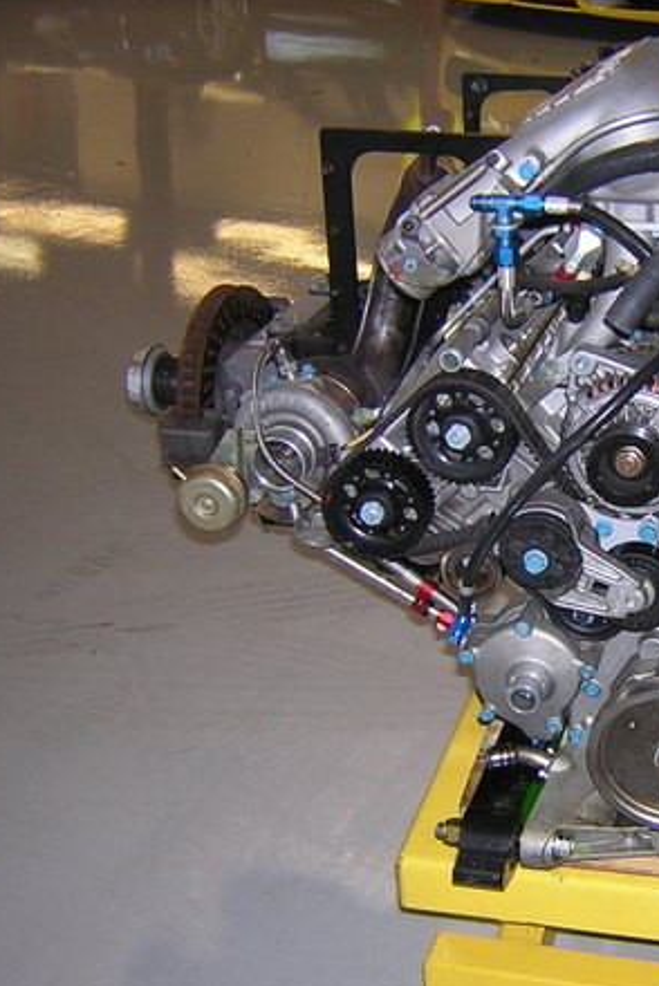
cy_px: 500
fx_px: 1398
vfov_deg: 38.9
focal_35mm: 51
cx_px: 643
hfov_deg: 25.4
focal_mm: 4.7
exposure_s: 1/60.1
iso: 184
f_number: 2.6
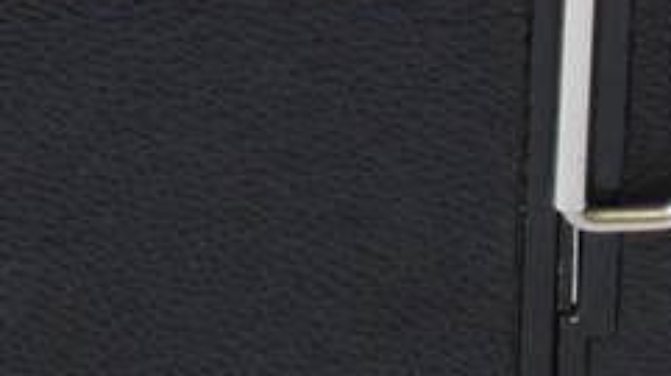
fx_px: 5794
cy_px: -376
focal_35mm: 326
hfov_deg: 6.6
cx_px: -67
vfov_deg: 3.7
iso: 400
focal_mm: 30
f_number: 9
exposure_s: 1/25
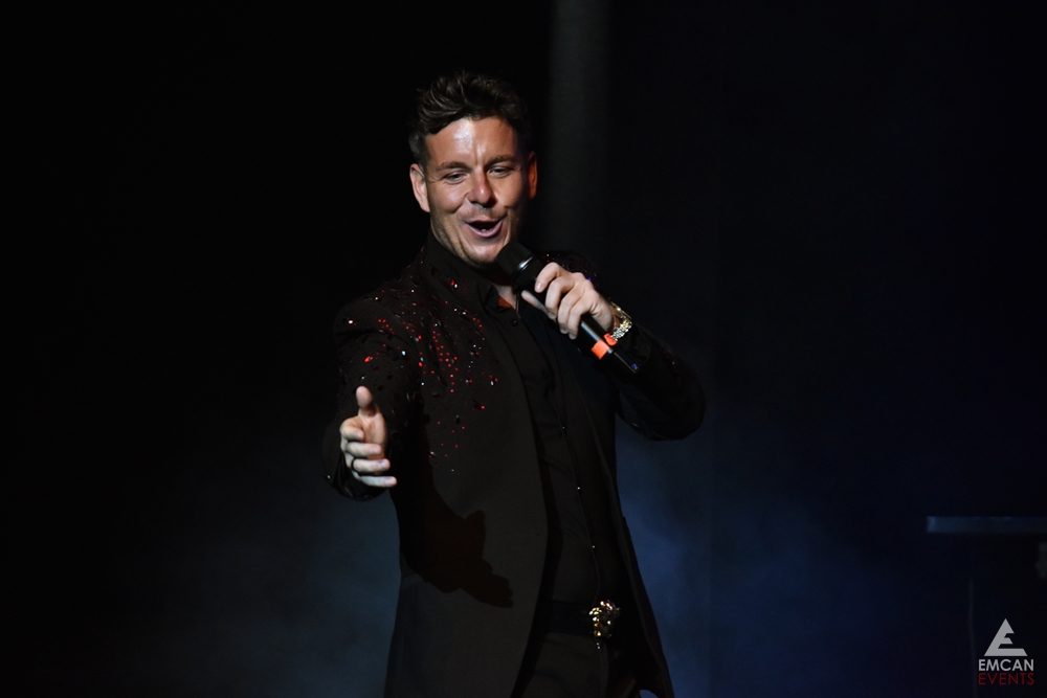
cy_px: 349
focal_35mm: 195
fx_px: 5672
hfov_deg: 10.5
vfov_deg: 7.0
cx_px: 524
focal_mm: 130
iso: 1600
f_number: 5.6
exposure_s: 1/160
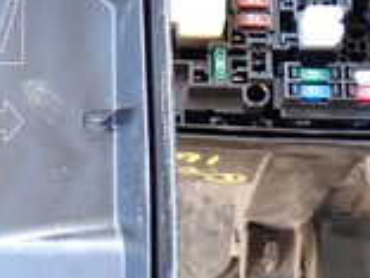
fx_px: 1315
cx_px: -57
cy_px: 36
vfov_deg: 12.0
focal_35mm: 123
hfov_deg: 15.5
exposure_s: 1/40
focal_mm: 5.79
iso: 200
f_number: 2.4
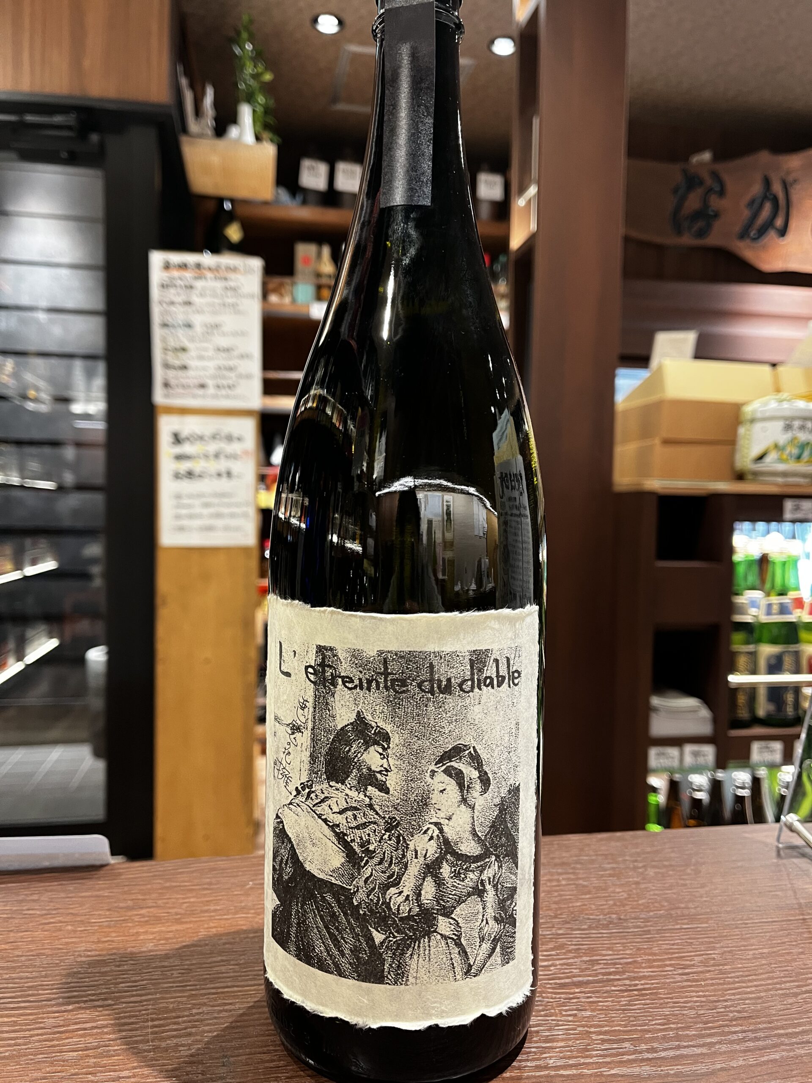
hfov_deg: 53.1
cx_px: 406
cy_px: 542
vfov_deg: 67.3
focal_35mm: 26
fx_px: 813
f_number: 1.6
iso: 250
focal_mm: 5.1
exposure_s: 1/50
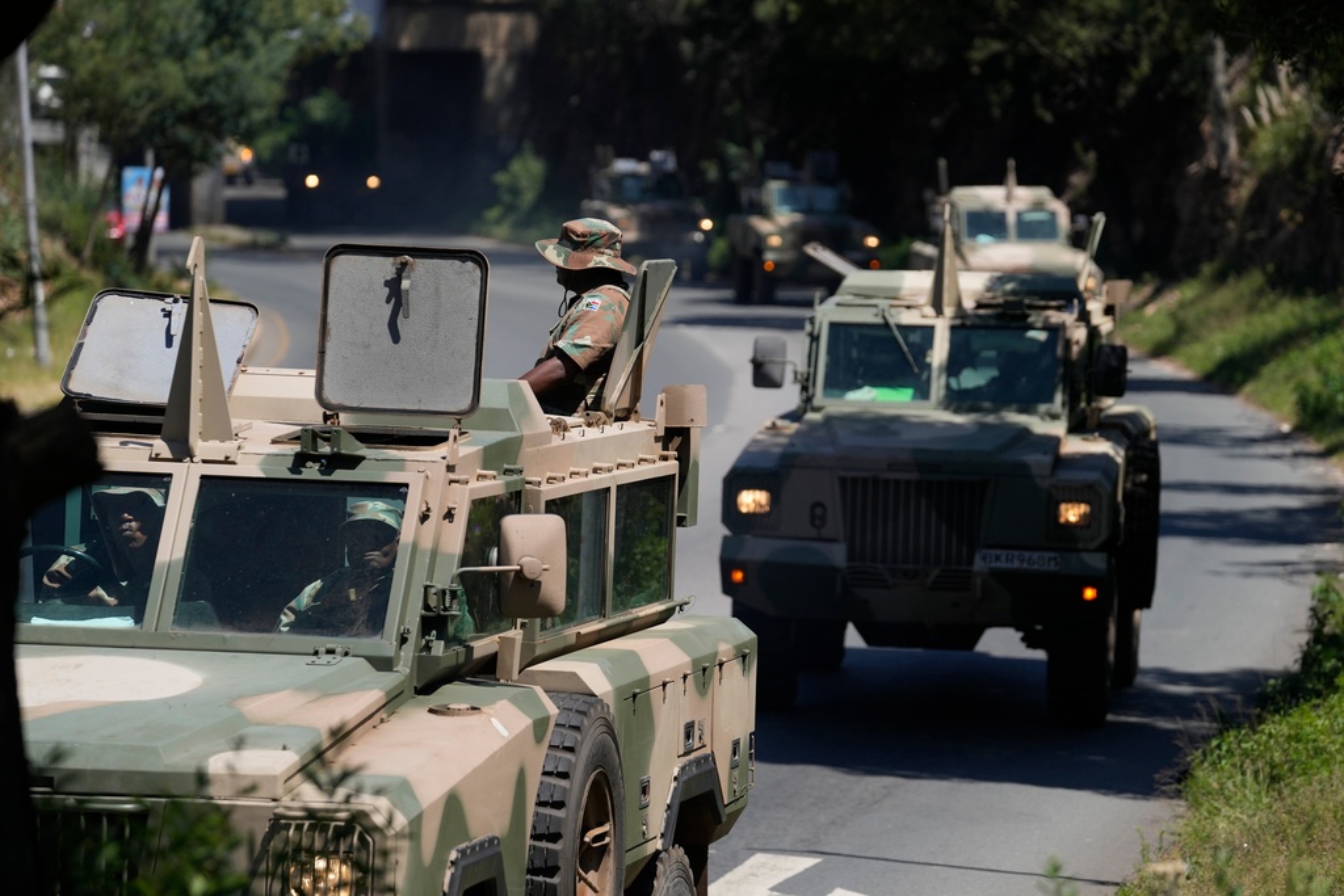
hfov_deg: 11.4
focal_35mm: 181
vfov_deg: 7.6
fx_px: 6758
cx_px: 672
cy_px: 448
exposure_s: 1/3200
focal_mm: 181
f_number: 4.5
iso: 400
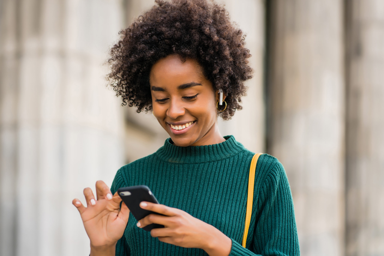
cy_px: 128
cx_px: 192
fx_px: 907
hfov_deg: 23.9
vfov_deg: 16.1
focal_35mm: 85
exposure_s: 1/640
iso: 200
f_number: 2.5
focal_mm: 85
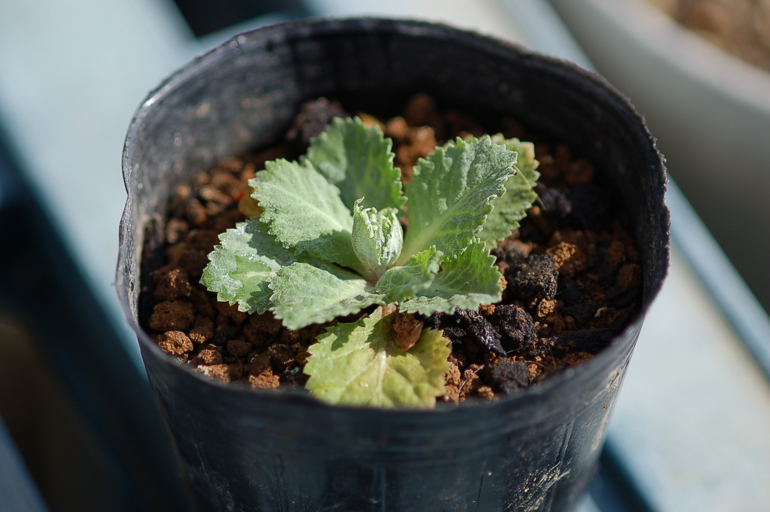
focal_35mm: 158
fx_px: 3366
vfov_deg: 8.7
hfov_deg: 13.1
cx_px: 385
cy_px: 256
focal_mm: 105
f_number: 3.3
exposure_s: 1/2500
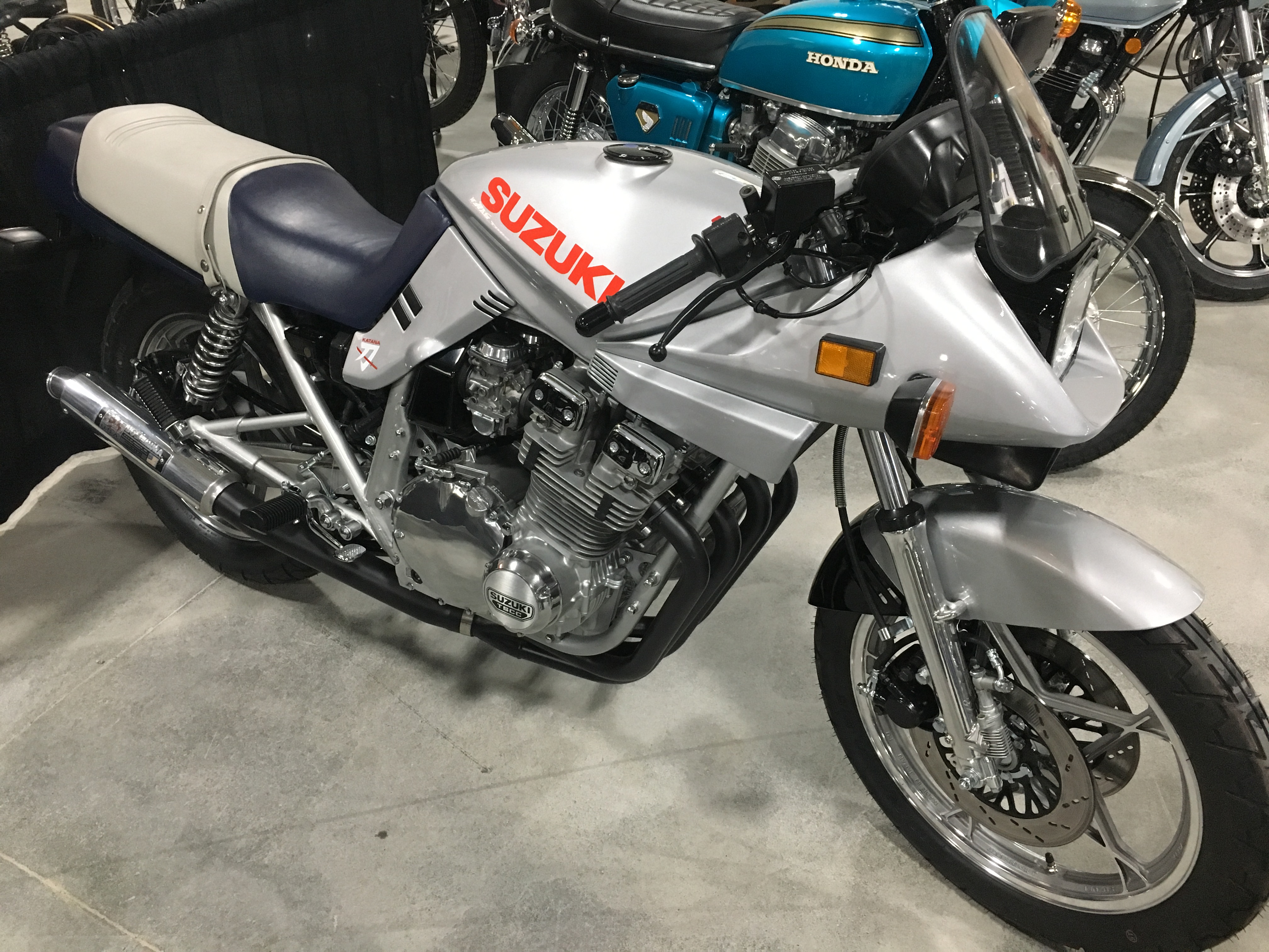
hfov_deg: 61.7
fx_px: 1063
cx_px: 634
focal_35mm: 29
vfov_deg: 48.2
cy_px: 476
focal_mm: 4.15
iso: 200
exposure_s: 1/30
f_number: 2.2
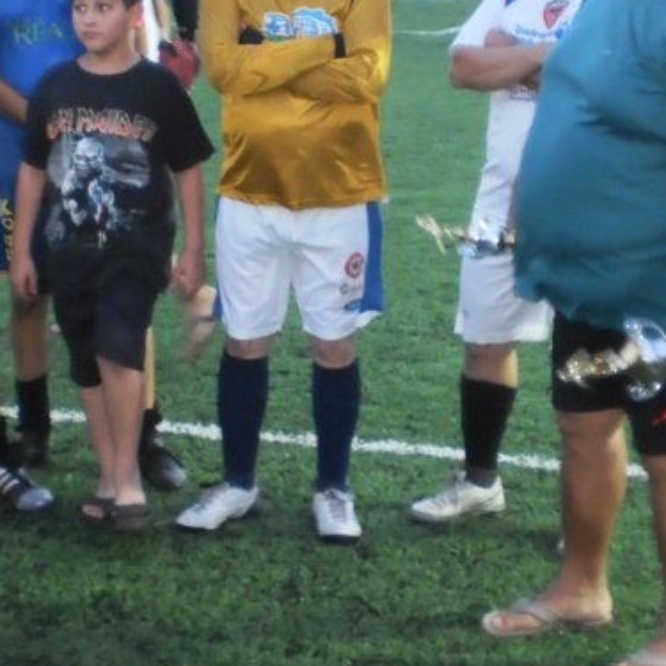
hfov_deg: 19.9
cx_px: 295
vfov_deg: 19.9
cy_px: 210
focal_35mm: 87
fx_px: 1894
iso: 320
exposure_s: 1/30
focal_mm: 6.3
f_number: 3.1
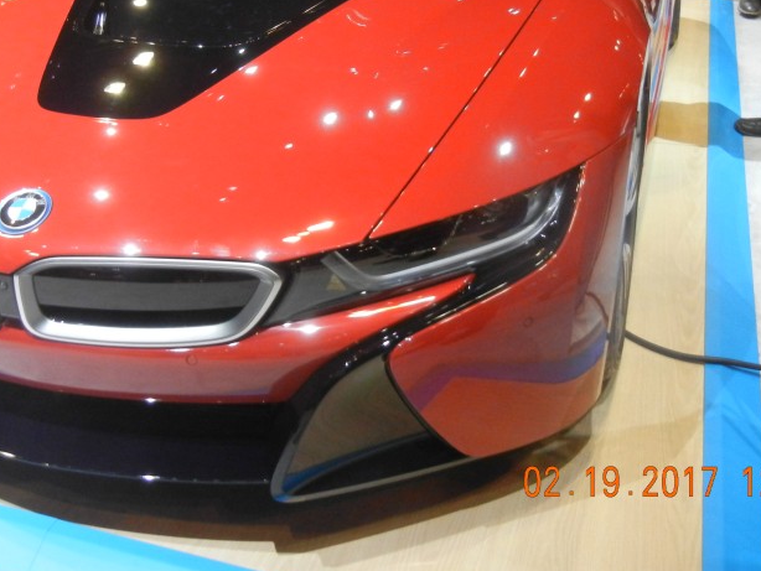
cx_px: 279
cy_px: 105
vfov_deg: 28.4
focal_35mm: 50
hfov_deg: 37.9
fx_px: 1100
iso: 640
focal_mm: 5.4
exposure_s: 1/127
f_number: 3.5
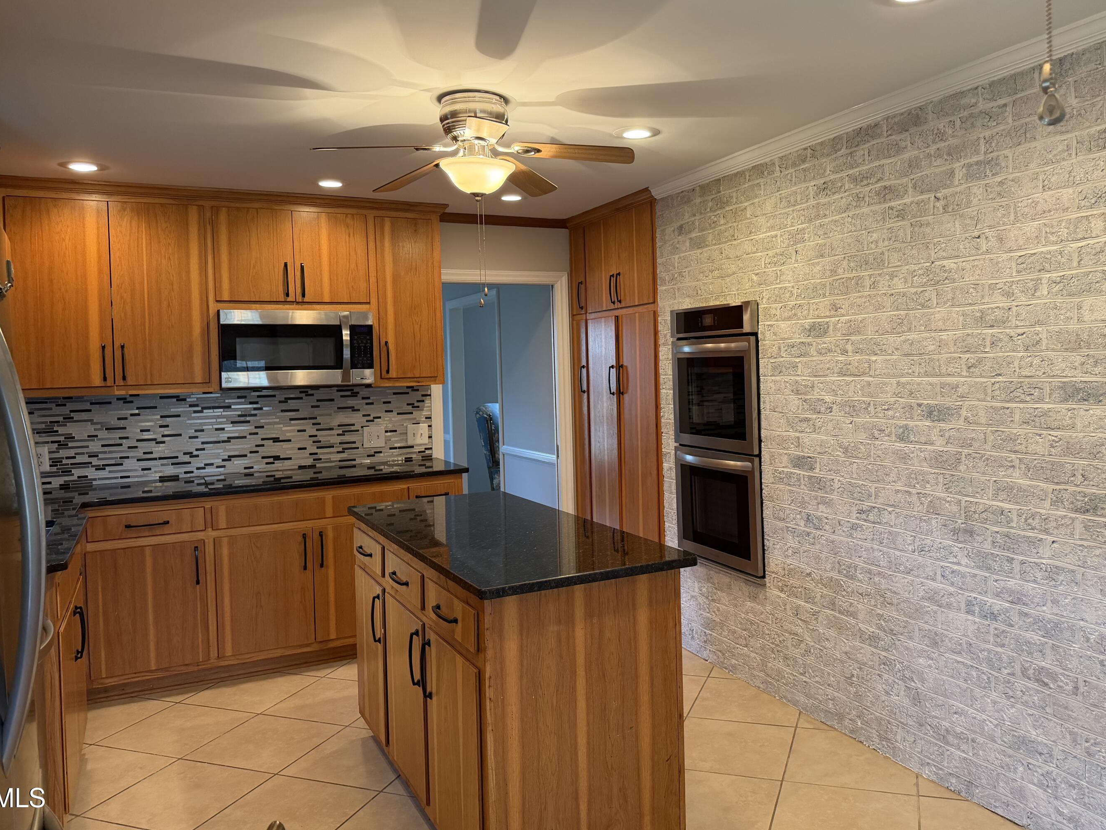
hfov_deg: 65.2
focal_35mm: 27
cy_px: 374
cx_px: 593
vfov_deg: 51.3
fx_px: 863
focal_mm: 6.76
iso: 250
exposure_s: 1/60
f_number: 1.78
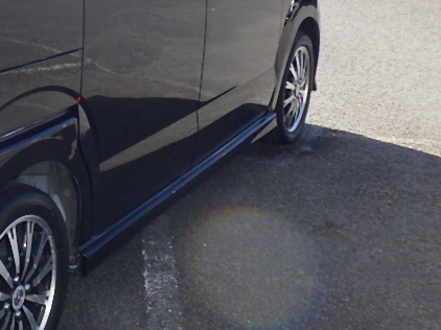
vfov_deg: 21.1
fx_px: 866
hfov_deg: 26.0
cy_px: 31
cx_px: -63
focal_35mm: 68
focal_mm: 5
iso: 250
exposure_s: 1/500
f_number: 4.2
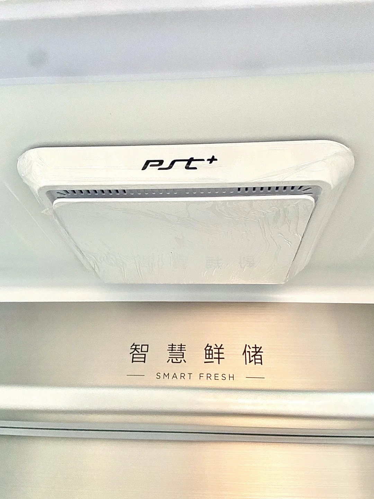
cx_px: 187
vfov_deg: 67.3
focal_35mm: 26
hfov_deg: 53.1
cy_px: 250
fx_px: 375
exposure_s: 1/40
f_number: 1.8
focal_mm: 4.25
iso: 640
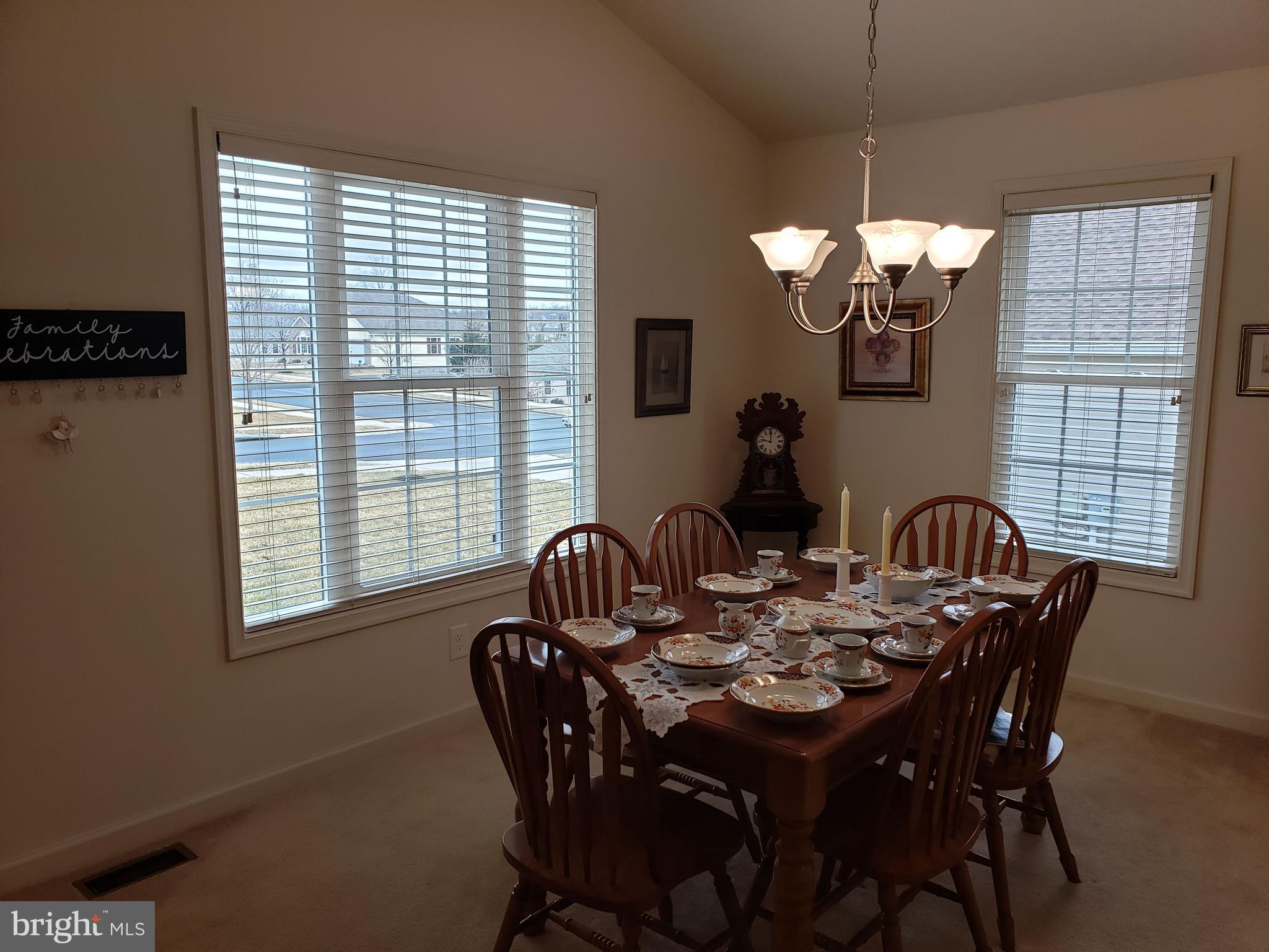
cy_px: 476
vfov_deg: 53.1
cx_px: 634
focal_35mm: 26
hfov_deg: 67.3
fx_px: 953
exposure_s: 1/120
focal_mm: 4.3
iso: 100
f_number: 2.4
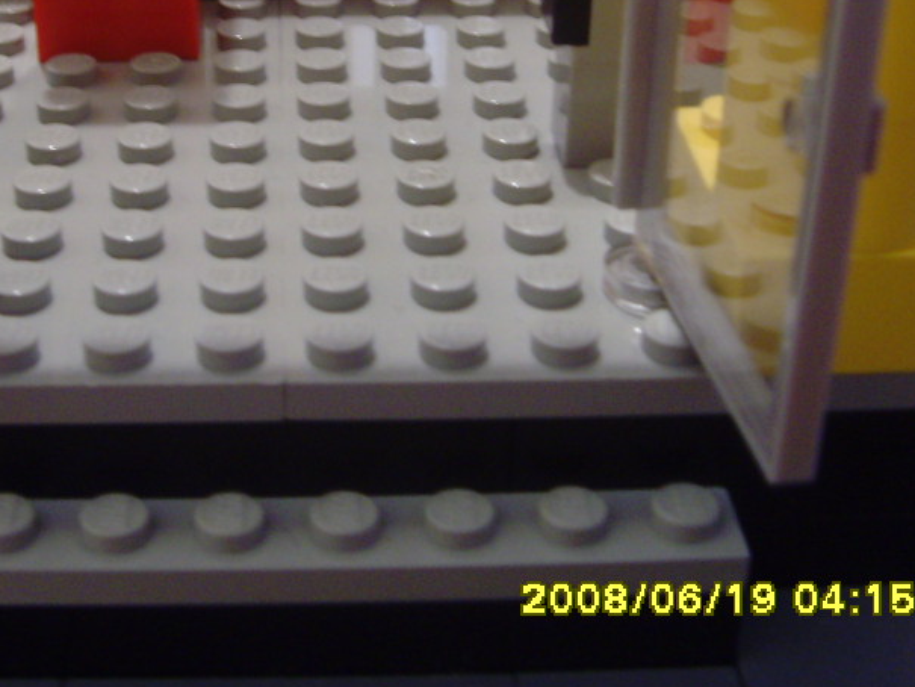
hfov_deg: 29.1
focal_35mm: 66
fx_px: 1745
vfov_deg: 22.0
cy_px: 138
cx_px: 278
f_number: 3.5
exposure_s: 1/4
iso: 200
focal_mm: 6.6
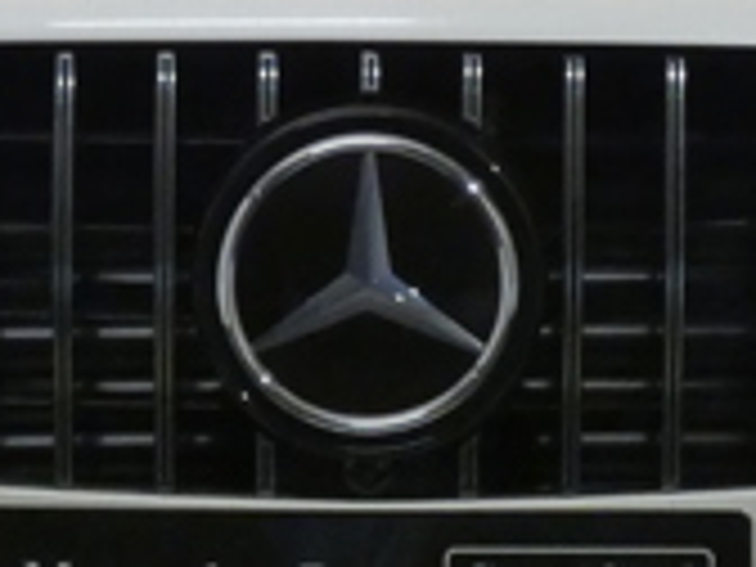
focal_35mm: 277
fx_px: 6050
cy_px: 126
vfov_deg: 5.4
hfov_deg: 7.2
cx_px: 369
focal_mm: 10.4
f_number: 4.1
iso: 500
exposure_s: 1/80
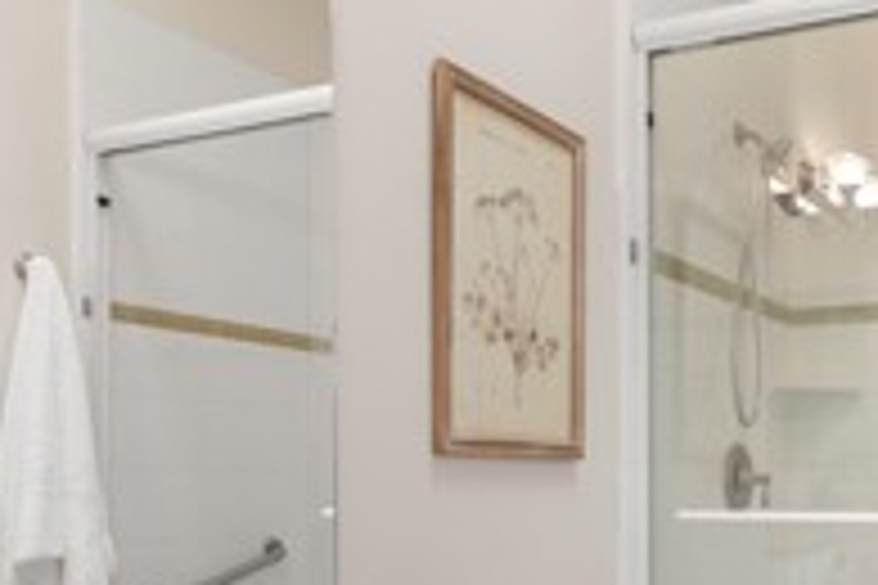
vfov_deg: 28.5
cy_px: 484
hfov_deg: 41.8
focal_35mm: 46
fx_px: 1122
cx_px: 630
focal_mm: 14
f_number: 8
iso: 100
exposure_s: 1/8
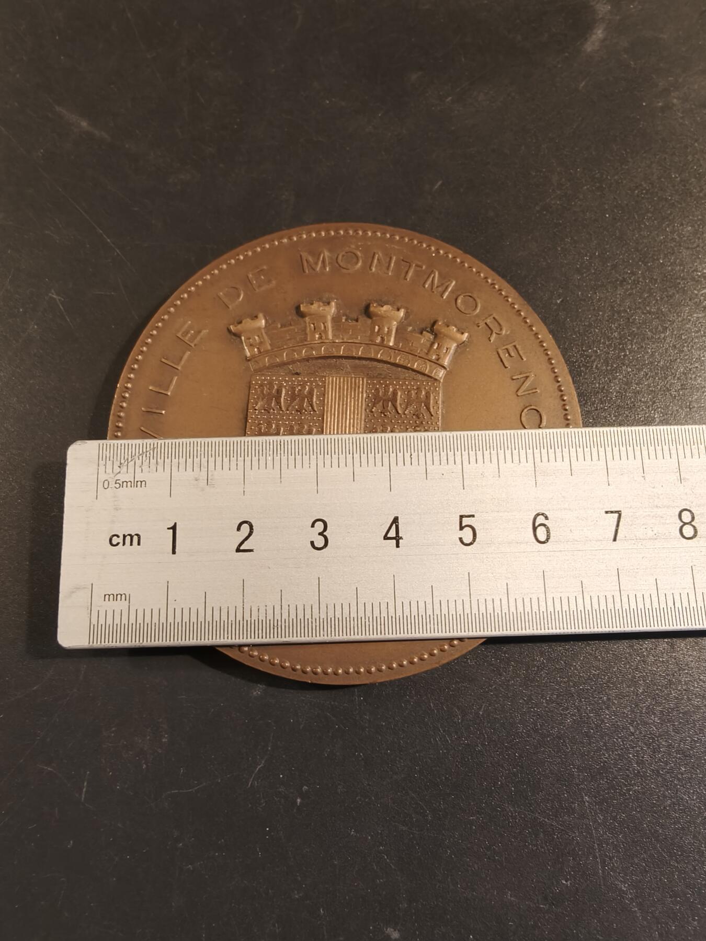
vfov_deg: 73.9
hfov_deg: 58.9
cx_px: 353
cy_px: 470
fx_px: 625
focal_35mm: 23
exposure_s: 1/50
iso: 250
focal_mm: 2.32
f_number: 2
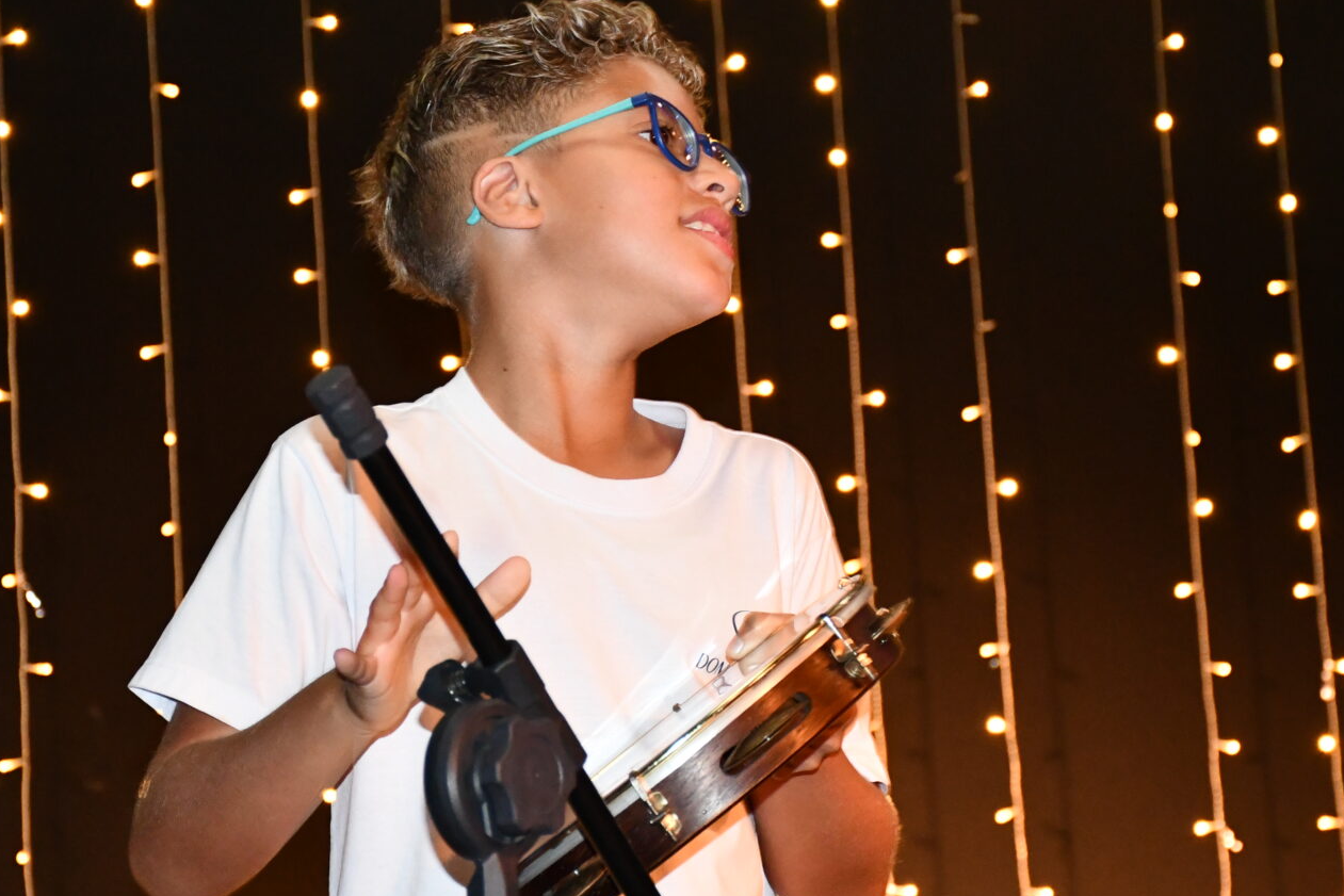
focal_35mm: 137
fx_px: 5115
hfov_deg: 15.0
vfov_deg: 10.0
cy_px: 431
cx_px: 719
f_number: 5
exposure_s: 1/60
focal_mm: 60
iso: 4000
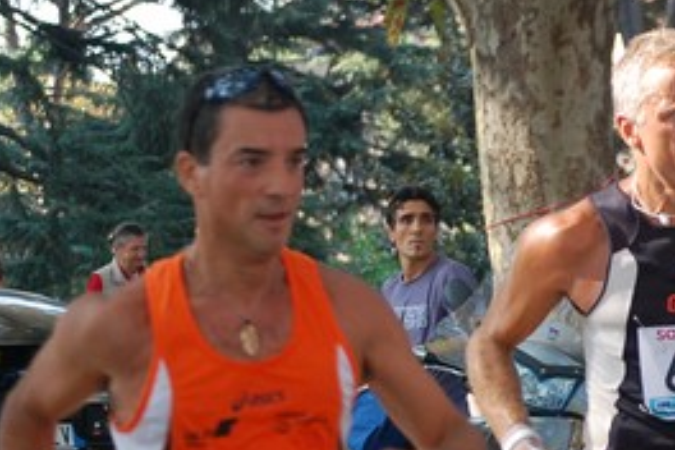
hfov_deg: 10.9
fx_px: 3508
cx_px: 680
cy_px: 414
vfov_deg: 7.3
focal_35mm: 187
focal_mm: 55
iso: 800
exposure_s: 1/320
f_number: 4
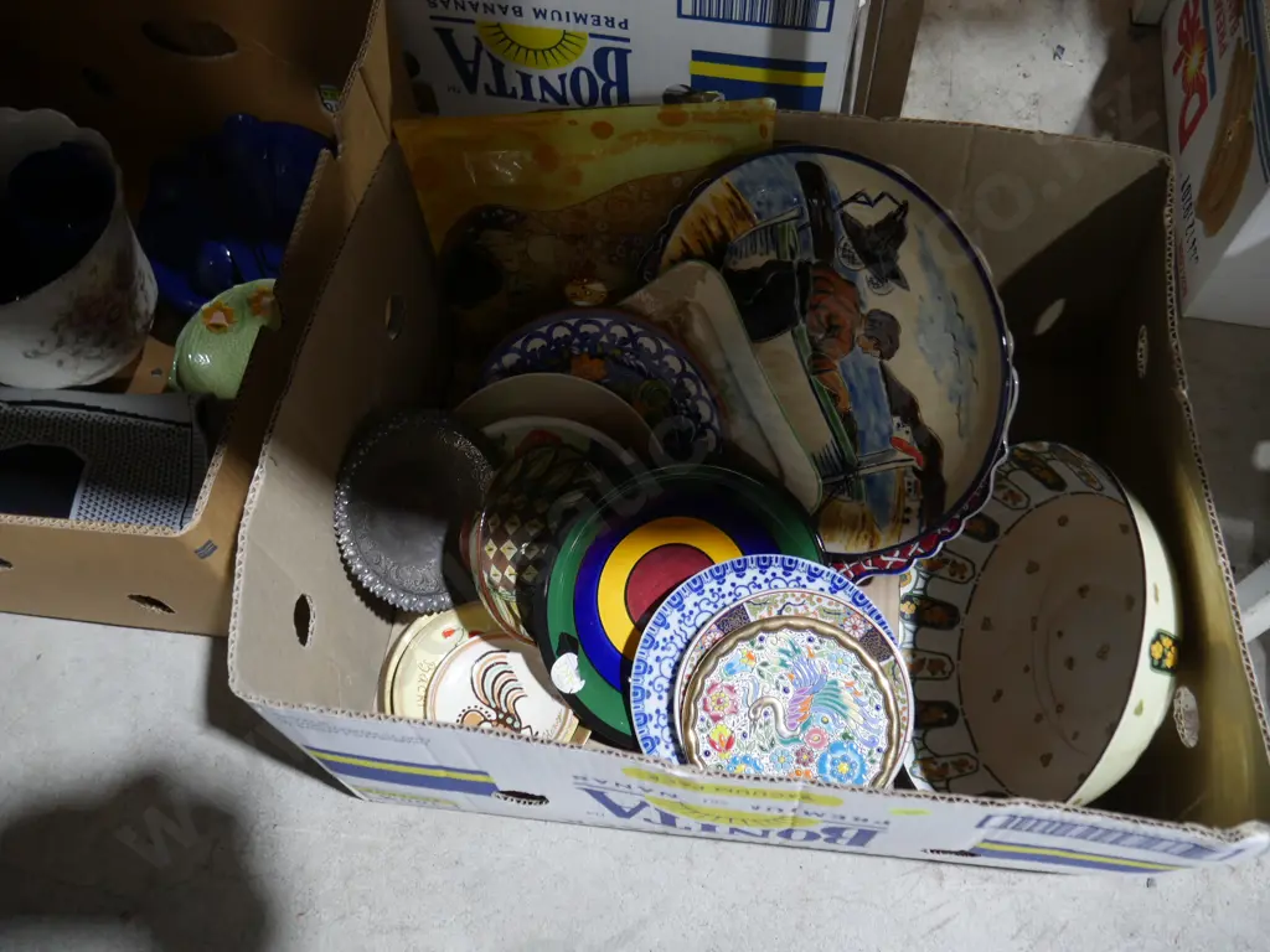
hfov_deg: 63.4
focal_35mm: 28
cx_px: 635
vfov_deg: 49.7
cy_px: 476
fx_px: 1027
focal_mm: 14
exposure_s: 1/60
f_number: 3.5
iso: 400
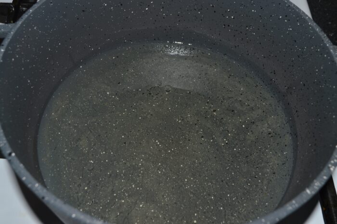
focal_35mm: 44
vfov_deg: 30.8
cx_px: 168
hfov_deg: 45.0
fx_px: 407
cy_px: 112
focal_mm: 29
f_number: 8
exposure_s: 1/60
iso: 100
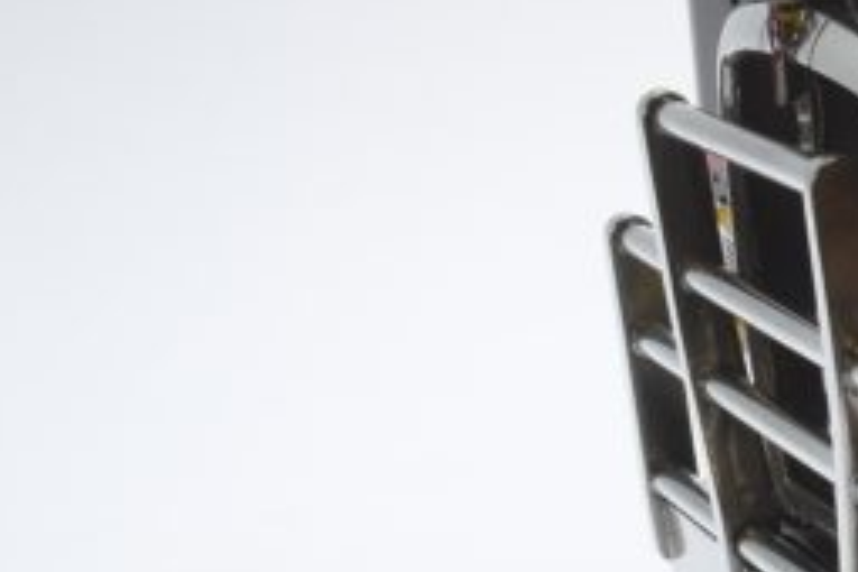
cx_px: 1820
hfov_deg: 11.6
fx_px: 3694
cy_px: -7
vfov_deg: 8.8
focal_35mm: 155
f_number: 20
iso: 100
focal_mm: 22
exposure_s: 1/3
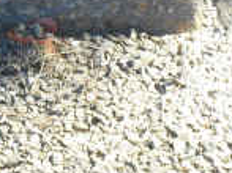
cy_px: -87
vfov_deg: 6.7
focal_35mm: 217
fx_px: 1453
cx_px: 19
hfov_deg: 9.1
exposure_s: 1/60
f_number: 5
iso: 100
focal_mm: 9.3
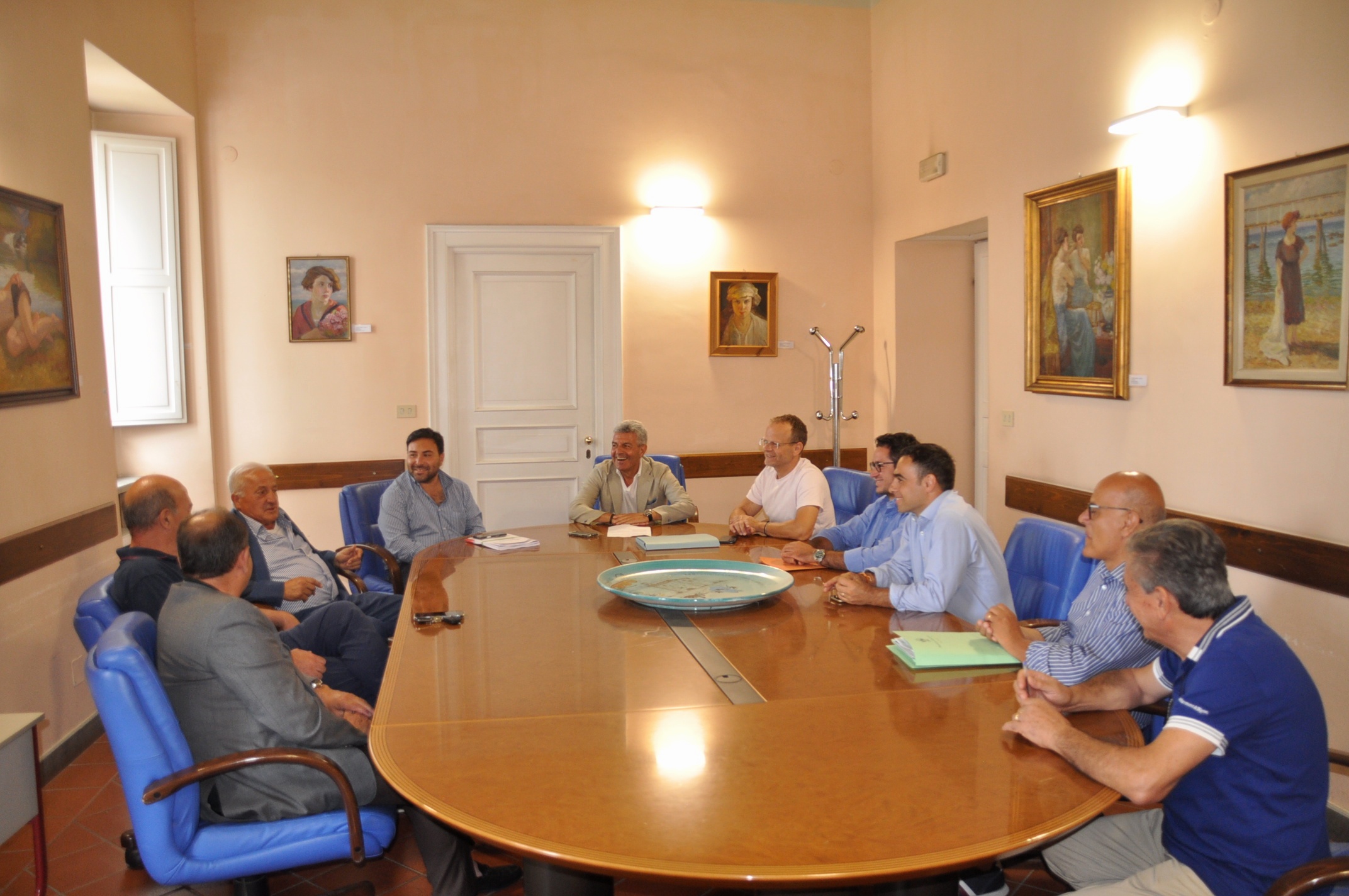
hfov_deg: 67.4
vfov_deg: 47.8
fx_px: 1011
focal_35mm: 27
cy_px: 448
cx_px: 674
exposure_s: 1/80
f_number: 4
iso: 640
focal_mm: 18
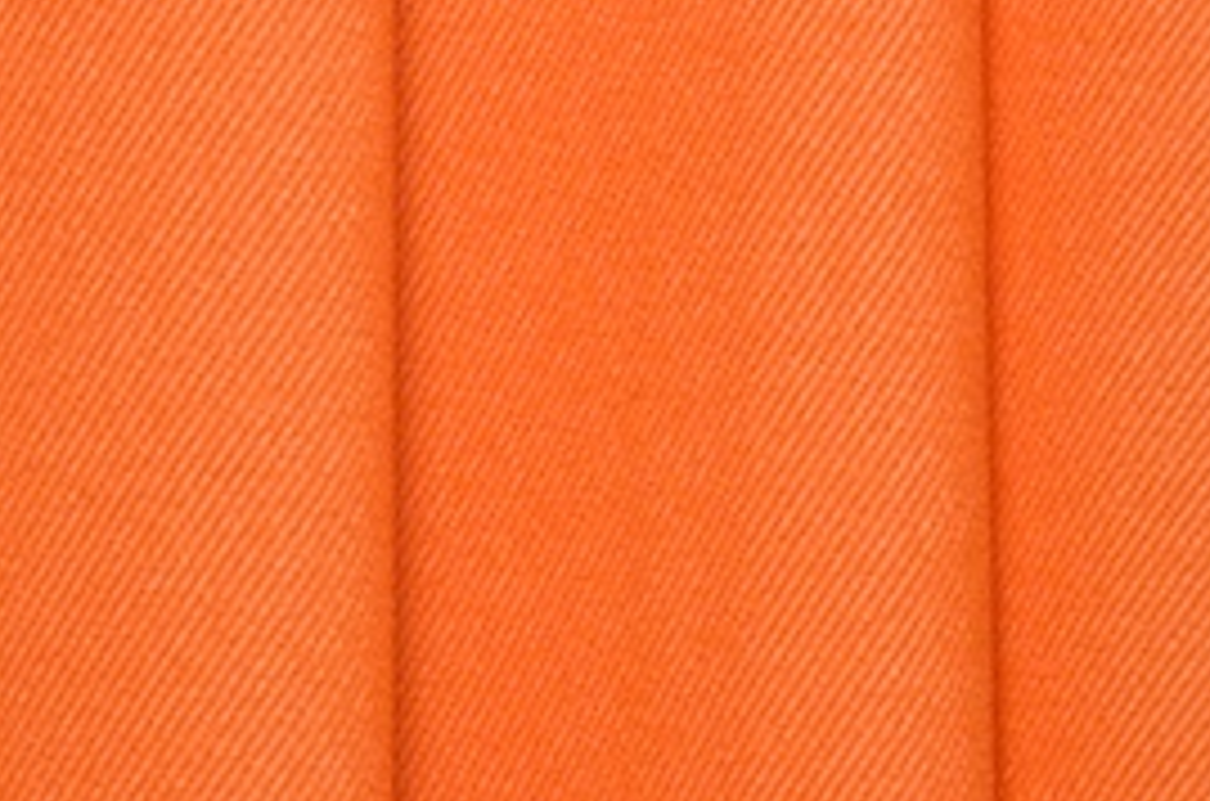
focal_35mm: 452
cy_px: 835
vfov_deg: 3.0
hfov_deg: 4.6
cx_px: 436
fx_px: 15160
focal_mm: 135
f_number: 11
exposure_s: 1/800
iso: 400
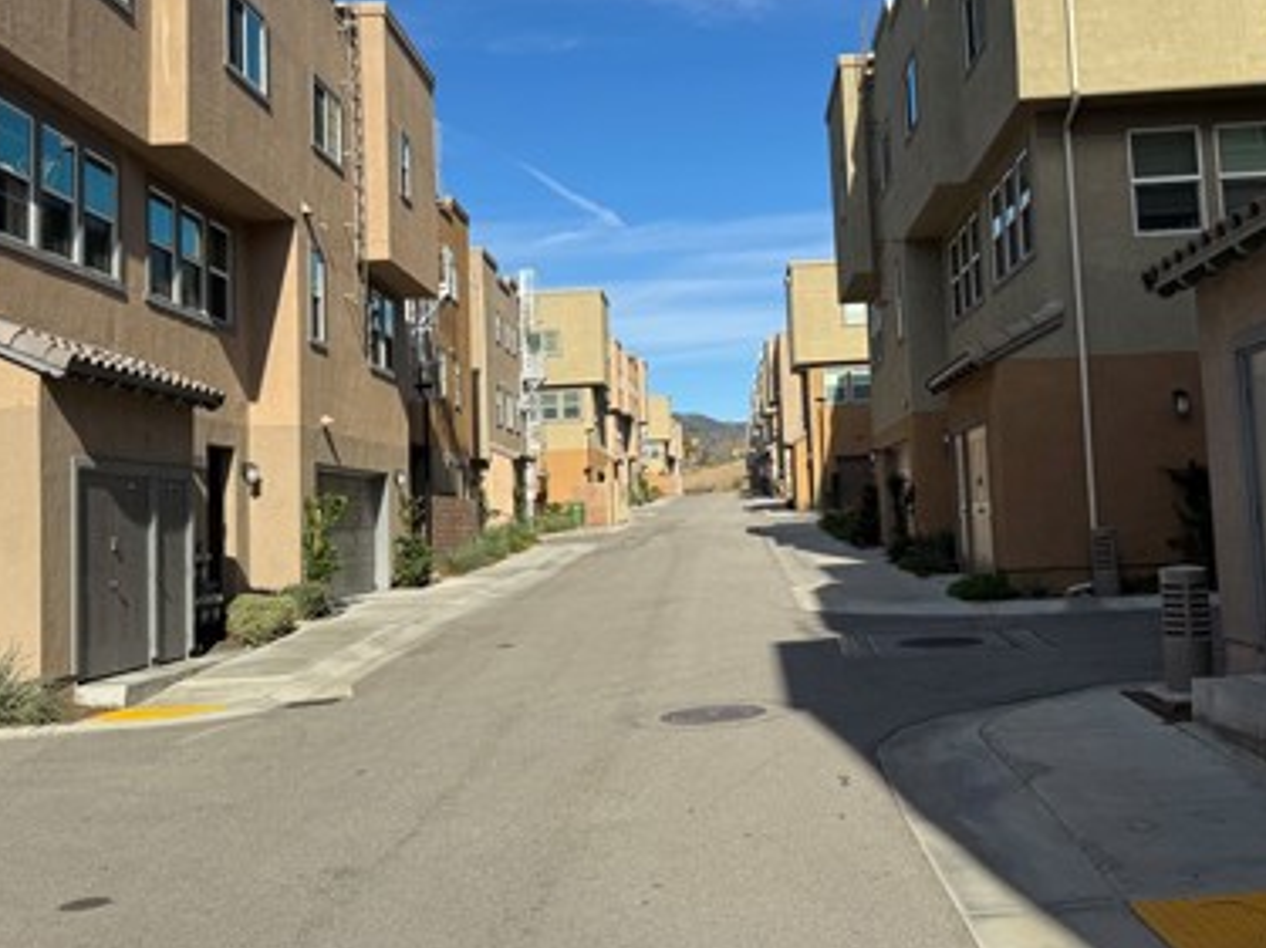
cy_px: 361
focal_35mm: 41
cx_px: 712
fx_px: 1499
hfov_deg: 45.7
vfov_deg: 34.9
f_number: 1.78
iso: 80
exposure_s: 1/4950
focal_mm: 6.76
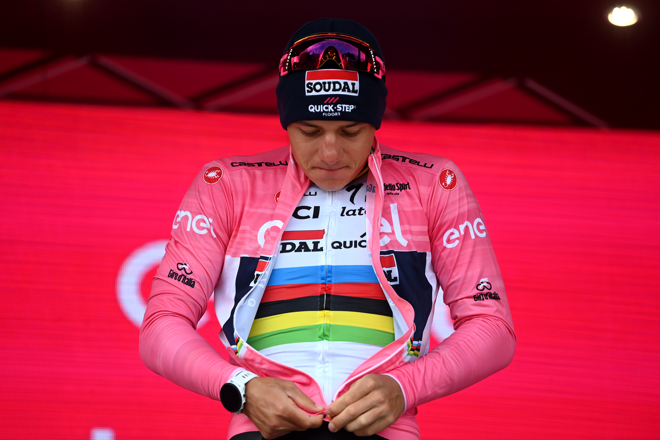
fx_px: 3116
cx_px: 330
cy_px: 220
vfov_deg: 8.1
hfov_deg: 12.1
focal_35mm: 170
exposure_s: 1/1600
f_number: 2.8
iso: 500
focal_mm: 170
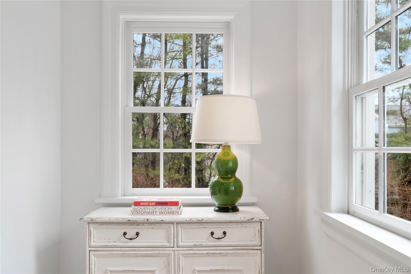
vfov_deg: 40.0
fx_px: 377
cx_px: 206
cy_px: 137
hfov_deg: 57.2
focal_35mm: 33
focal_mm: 21.9
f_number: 10
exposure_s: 1/2
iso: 320
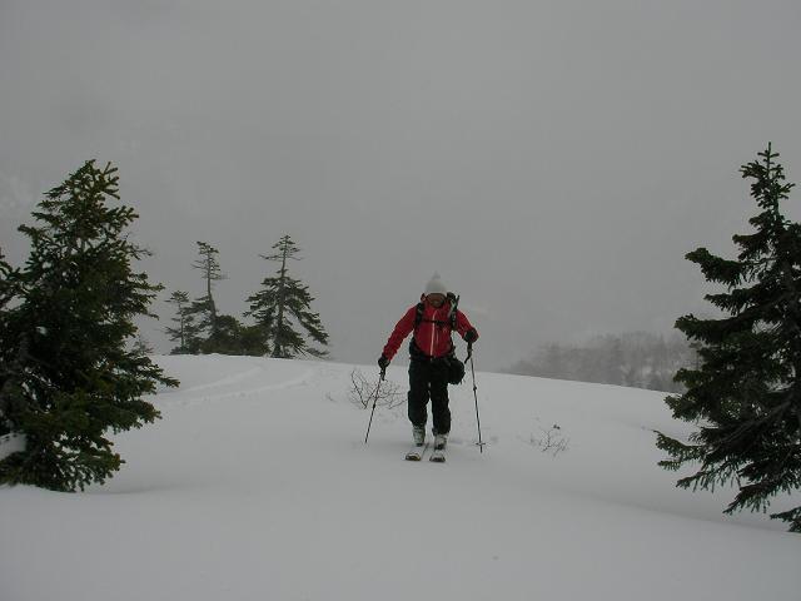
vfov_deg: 37.7
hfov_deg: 49.0
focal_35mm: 38
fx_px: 879
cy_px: 300
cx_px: 400
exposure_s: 1/861
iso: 50
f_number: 6.7
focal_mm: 6.3
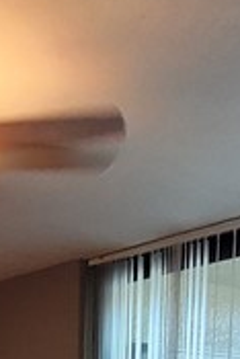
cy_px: 593
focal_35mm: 79
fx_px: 788
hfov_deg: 15.9
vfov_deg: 20.4
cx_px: -117
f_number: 2.2
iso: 200
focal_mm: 1.74
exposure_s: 1/60
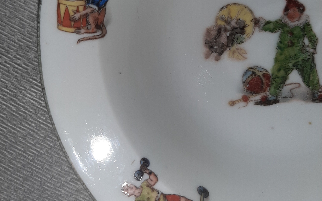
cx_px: 161
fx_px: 325
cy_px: 57
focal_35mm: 37
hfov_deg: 52.7
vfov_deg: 33.9
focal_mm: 3.93
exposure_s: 1/17
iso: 1000
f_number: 1.7
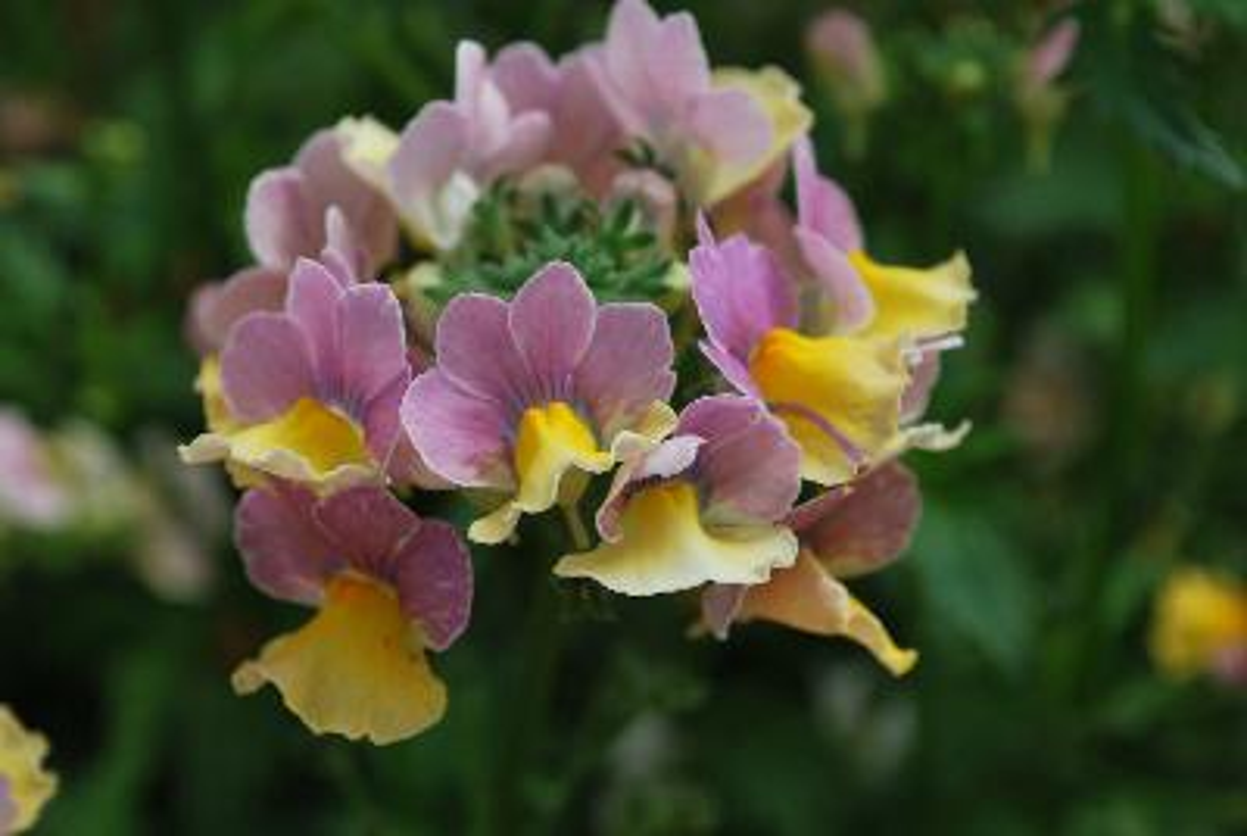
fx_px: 2862
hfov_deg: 24.6
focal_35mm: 82
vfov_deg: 16.6
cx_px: 624
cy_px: 418
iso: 100
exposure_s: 1/160
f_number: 8
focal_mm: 55
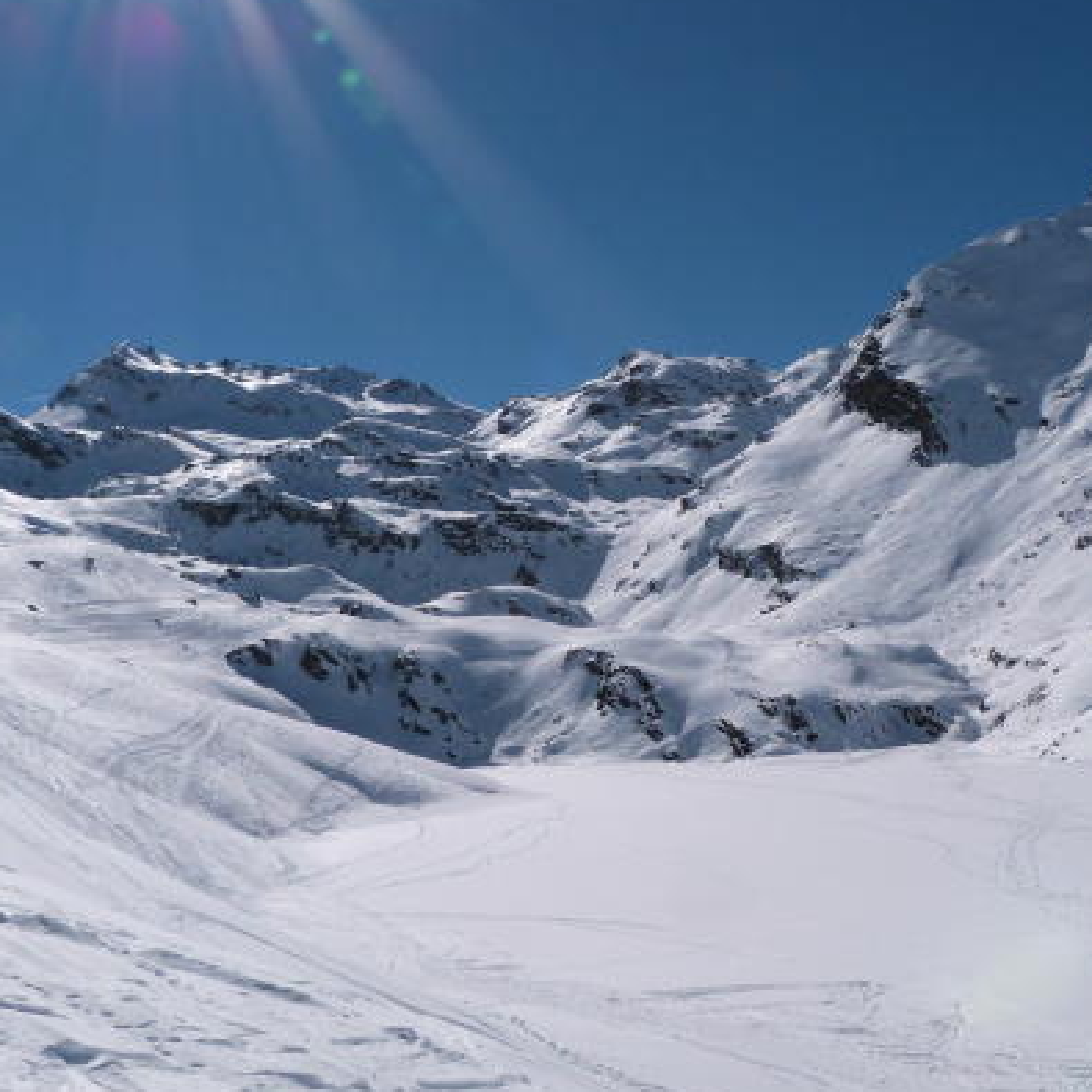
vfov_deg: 39.9
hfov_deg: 40.0
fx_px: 1499
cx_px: 616
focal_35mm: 42
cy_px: 449
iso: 100
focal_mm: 4.5
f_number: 5.6
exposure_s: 1/2000
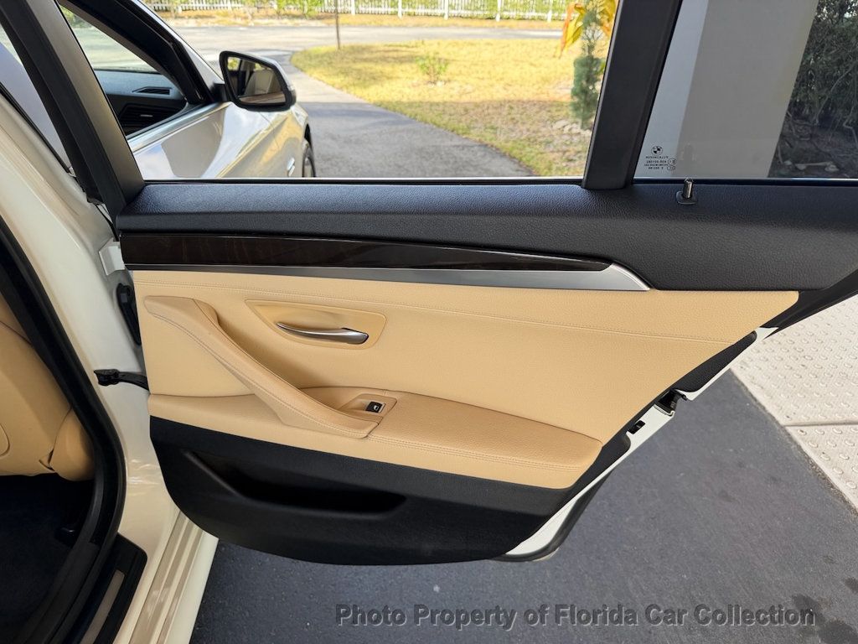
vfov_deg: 56.8
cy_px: 322
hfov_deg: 71.6
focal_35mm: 24
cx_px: 429
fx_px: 595
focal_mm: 6.76
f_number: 1.78
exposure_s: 1/365
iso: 80
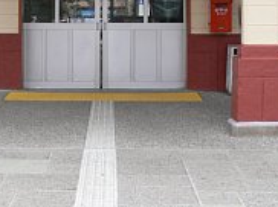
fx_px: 618
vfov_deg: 18.4
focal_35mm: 77
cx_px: 92
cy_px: -17
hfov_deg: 25.2
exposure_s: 1/80
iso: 80
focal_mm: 7.4
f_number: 4
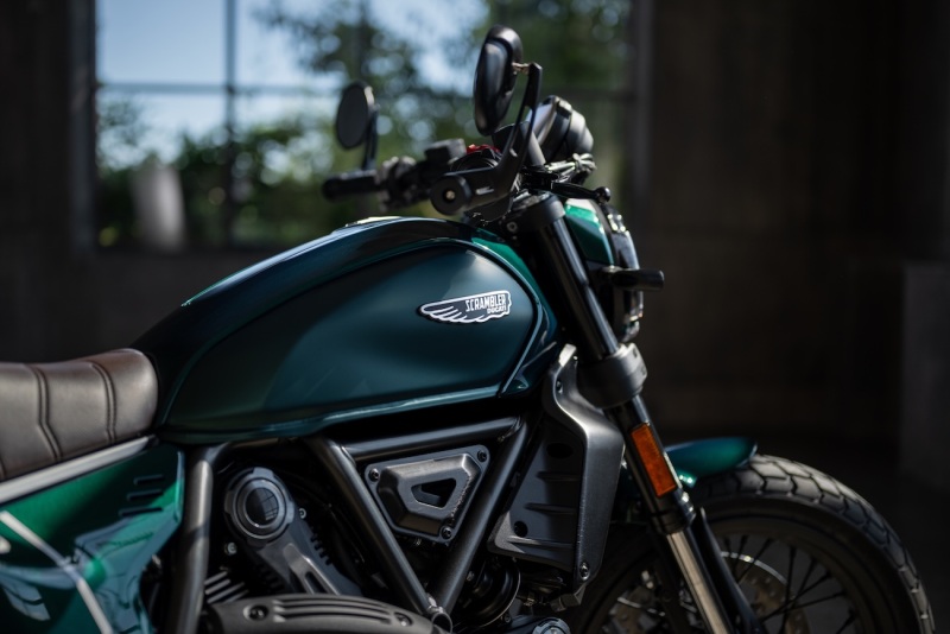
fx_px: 1320
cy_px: 317
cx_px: 475
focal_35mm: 50
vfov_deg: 27.0
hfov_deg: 39.6
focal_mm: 50
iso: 100
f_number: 2
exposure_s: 1/1250
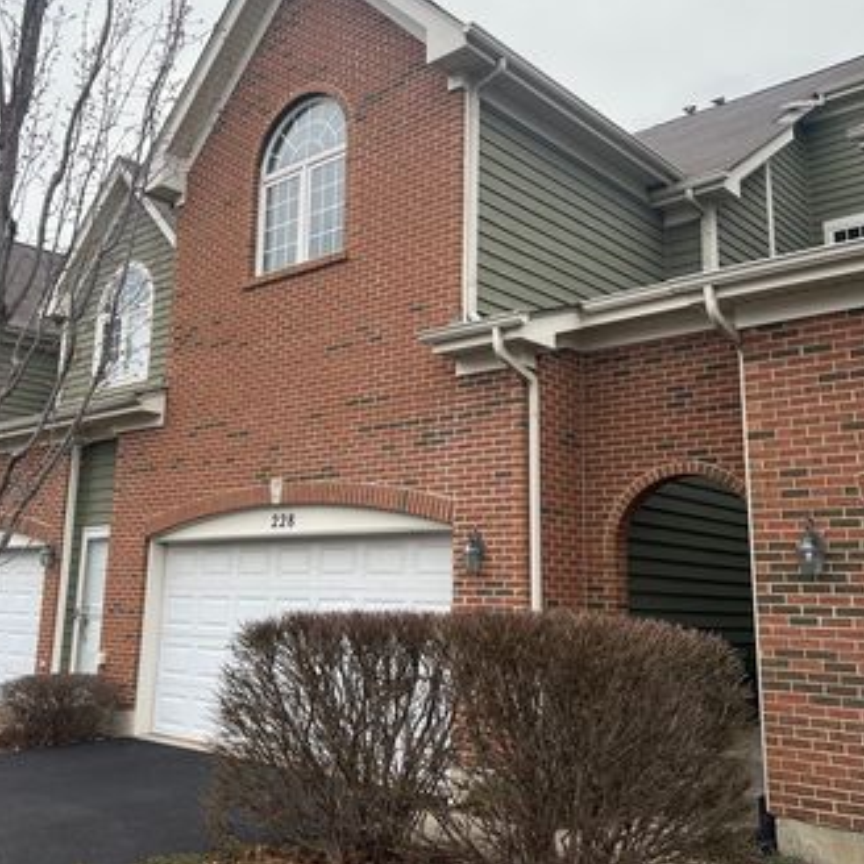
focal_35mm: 35
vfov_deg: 47.1
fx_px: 988
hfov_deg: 47.2
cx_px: 392
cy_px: 375
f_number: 1.5
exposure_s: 1/365
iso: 50
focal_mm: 5.7
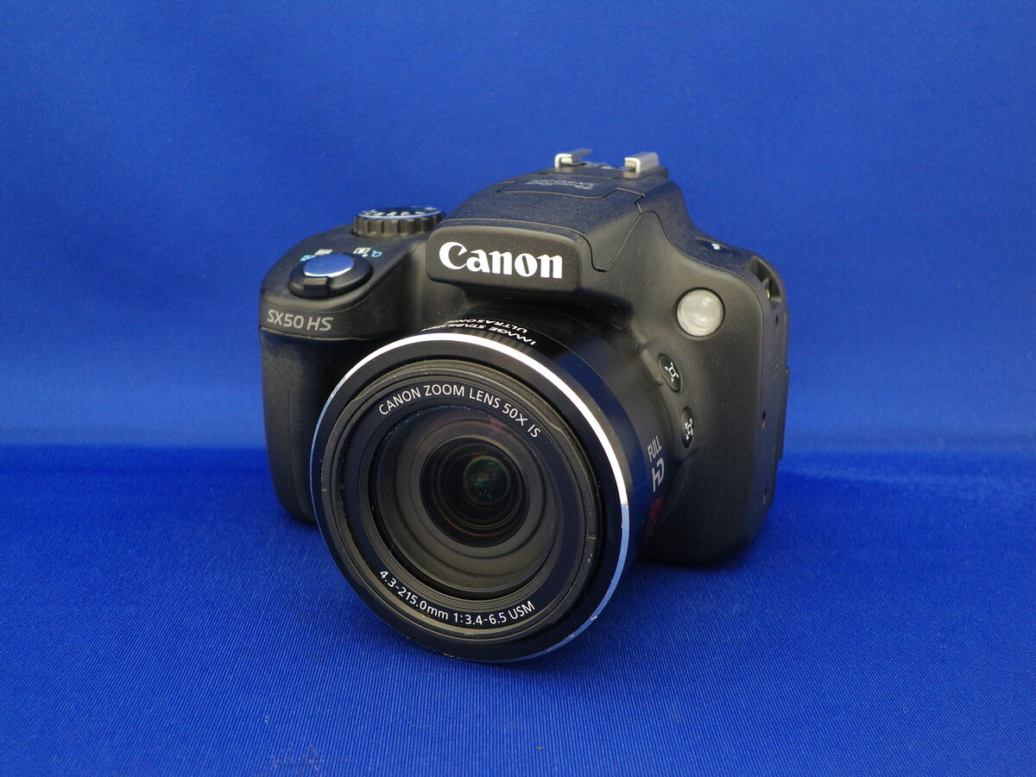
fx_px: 1167
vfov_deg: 36.8
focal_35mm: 39
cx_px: 518
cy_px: 388
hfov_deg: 47.9
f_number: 3
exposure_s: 1/4
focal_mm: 6.9
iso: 64
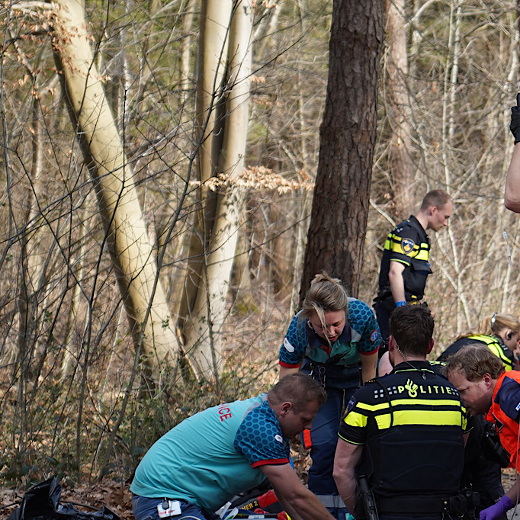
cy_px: 391
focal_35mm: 189
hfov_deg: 9.1
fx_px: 3212
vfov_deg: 9.2
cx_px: 725
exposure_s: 1/160
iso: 100
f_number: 4
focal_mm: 79
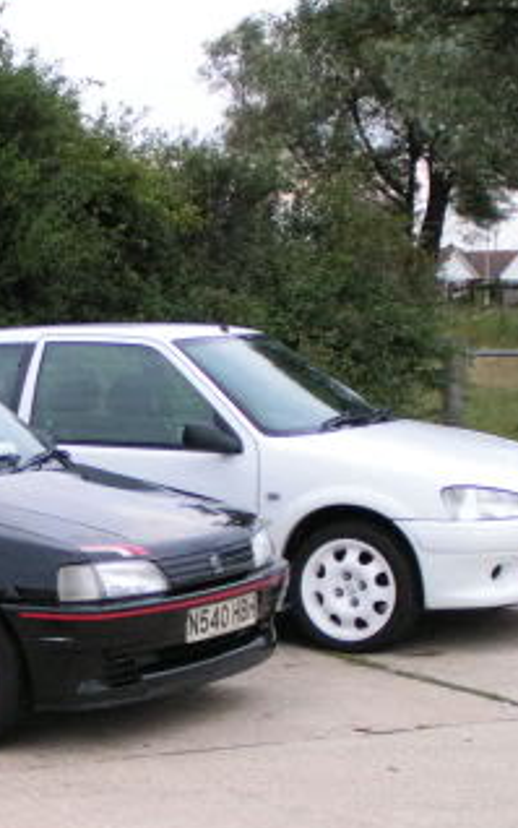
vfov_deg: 18.7
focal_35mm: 111
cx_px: -23
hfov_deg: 11.7
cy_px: 492
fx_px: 2505
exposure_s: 1/80
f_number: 3.2
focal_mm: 10
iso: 200
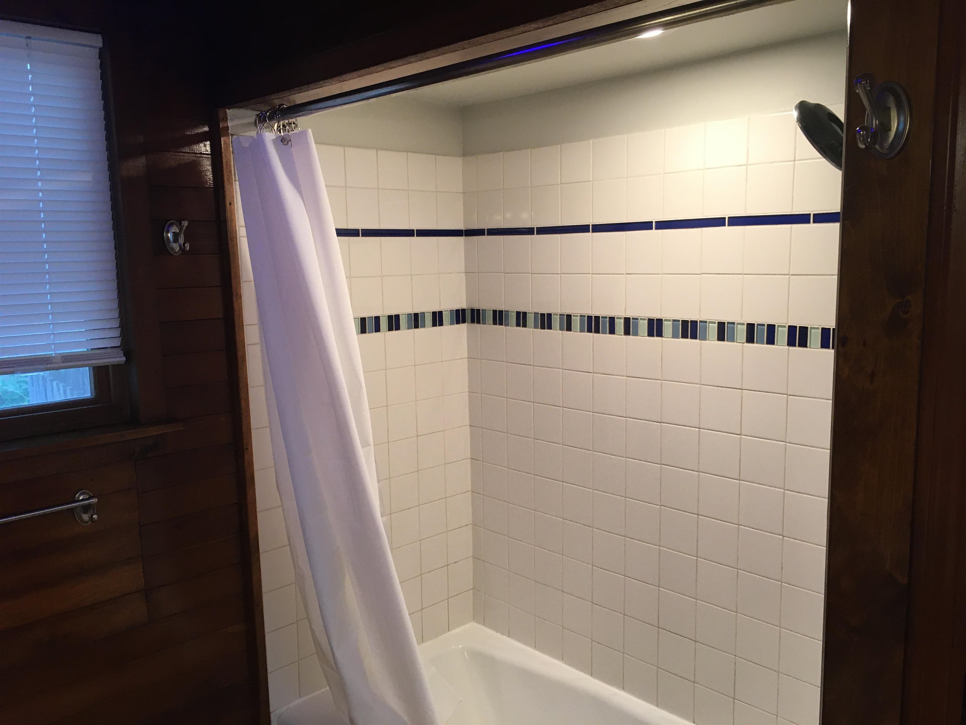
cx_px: 483
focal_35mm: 29
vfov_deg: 48.2
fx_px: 809
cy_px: 362
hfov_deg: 61.7
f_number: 2.2
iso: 40
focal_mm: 4.15
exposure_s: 1/30
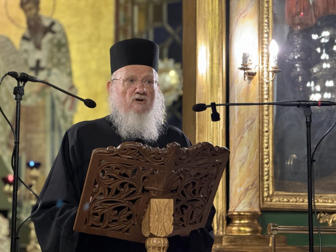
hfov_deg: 16.4
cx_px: 168
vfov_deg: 12.3
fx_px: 1165
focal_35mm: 120
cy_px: 126
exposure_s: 1/33
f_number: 2.8
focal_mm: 15.66
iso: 500
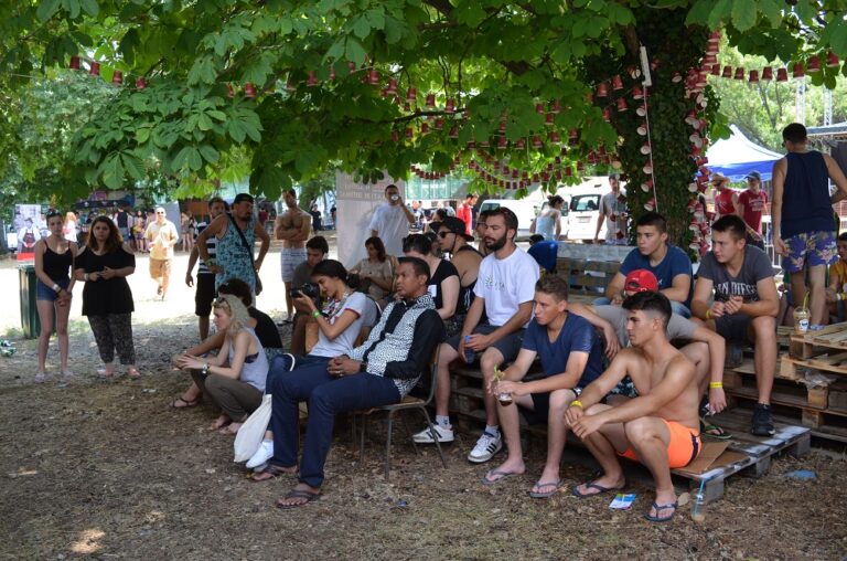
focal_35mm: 33
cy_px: 280
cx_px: 424
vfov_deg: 39.8
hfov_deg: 57.3
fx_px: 774
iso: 220
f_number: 5.6
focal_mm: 22
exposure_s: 1/125
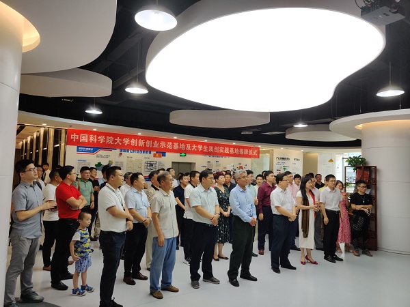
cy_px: 154
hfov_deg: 65.3
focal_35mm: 27
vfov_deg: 51.4
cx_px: 205
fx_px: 320
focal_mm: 4.75
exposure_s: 1/100
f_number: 1.65
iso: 200
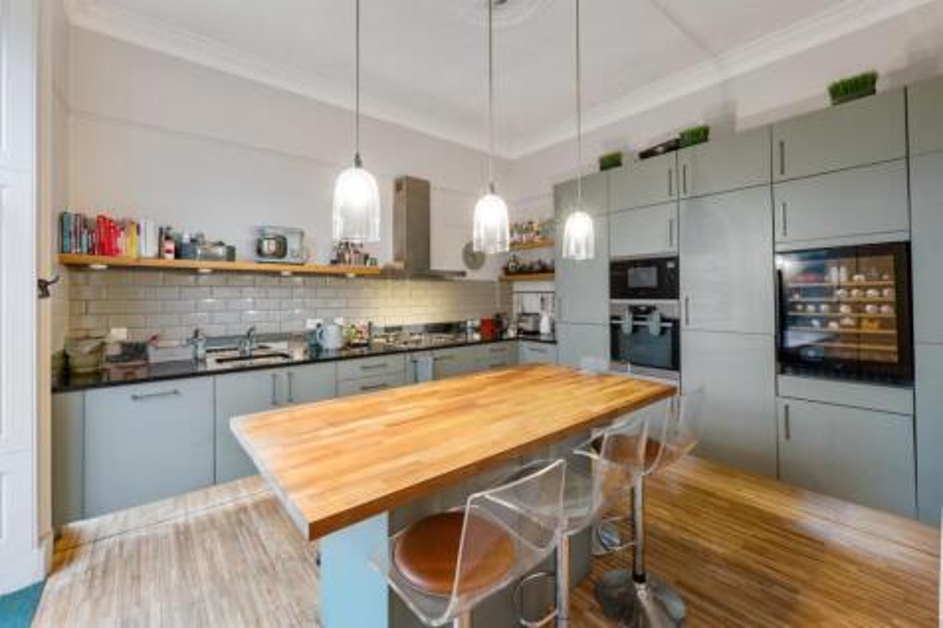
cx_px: 472
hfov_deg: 104.3
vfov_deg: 81.2
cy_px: 314
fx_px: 367
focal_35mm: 14
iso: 640
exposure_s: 1/6
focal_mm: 14
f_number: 8
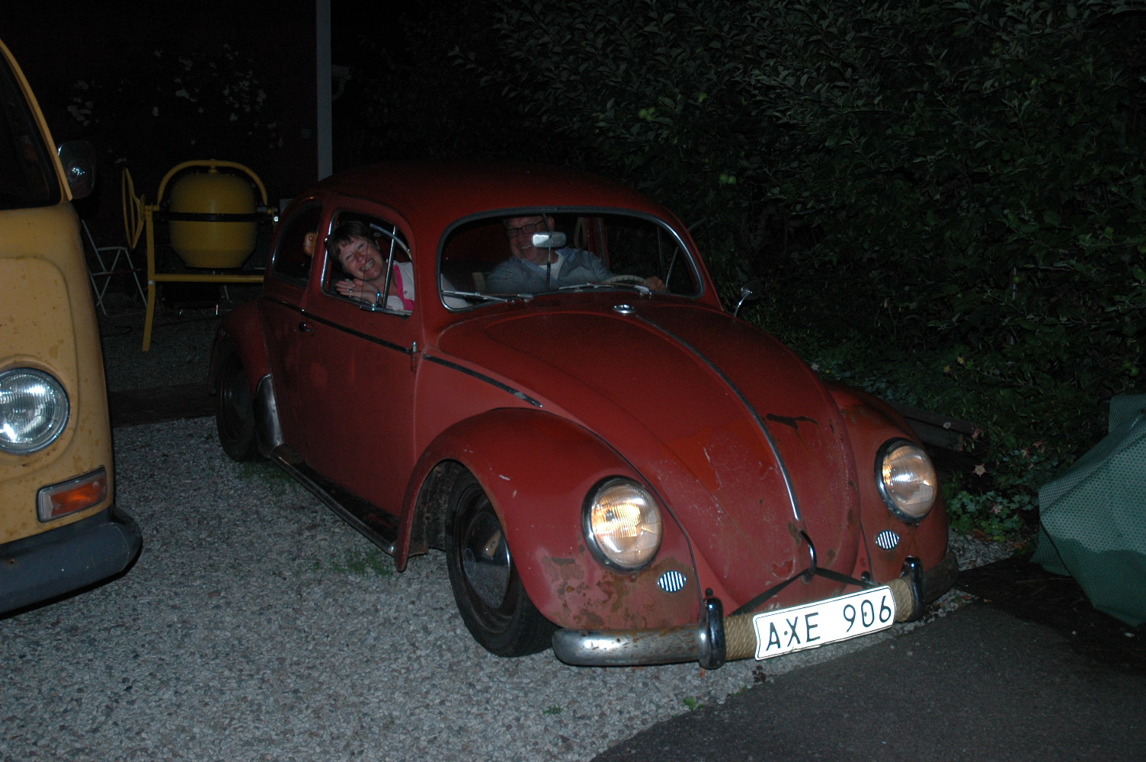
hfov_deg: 48.0
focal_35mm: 40
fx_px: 1288
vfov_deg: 33.0
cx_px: 573
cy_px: 381
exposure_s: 1/60
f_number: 3.8
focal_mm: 27
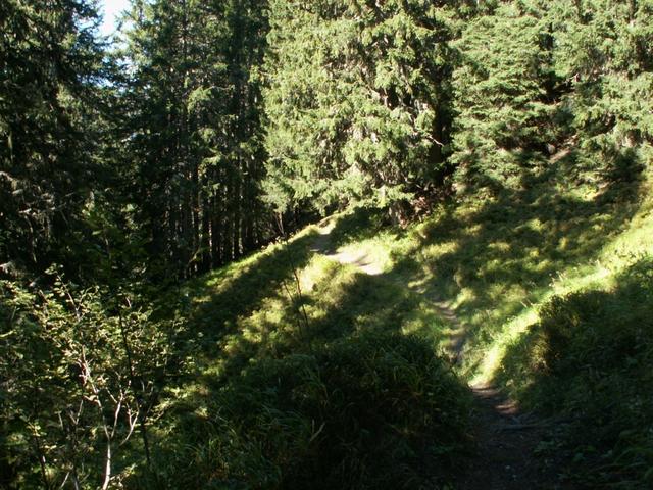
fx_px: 660
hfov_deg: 52.6
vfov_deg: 40.7
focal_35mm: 35
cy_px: 245
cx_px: 326
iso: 50
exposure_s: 1/30
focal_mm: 5.86
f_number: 4.5
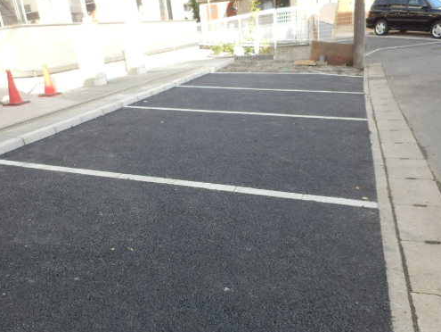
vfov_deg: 45.4
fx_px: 395
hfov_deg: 58.3
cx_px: 209
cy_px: 188
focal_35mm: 31
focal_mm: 4.2
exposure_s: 1/200
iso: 80
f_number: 3
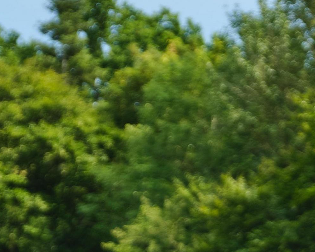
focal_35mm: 316
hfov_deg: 6.0
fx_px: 2947
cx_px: 534
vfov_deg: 4.7
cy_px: 751
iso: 200
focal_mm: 50.8
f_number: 4
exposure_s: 1/640
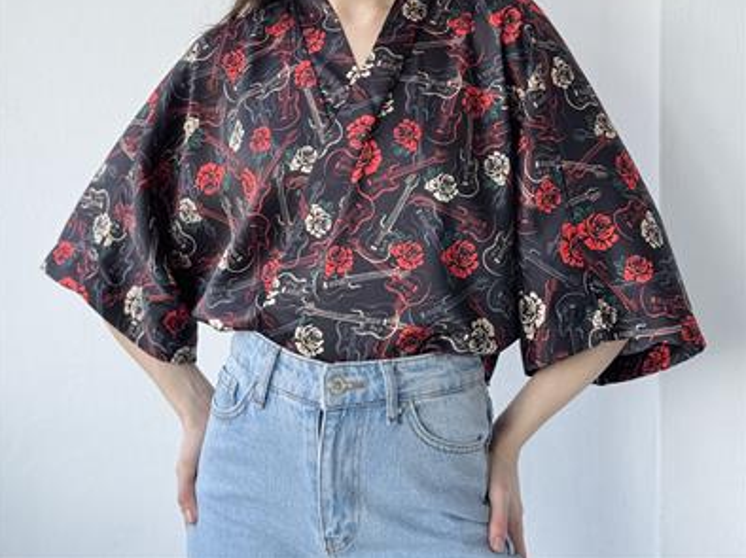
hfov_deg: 29.8
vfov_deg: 22.0
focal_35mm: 65
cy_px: 58
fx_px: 1400
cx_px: 371
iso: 50
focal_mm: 6.76
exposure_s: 1/182
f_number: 1.78
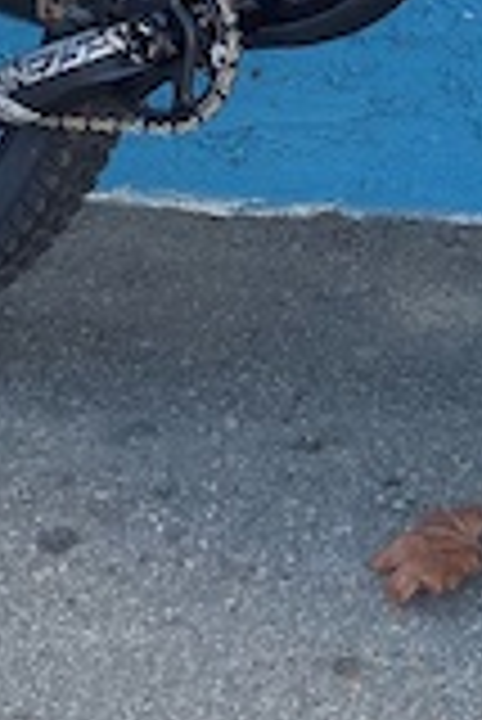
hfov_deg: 9.9
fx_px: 2705
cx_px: 703
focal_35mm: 135
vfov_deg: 13.9
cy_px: -482
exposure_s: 1/167
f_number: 1.8
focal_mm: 4.25
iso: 25
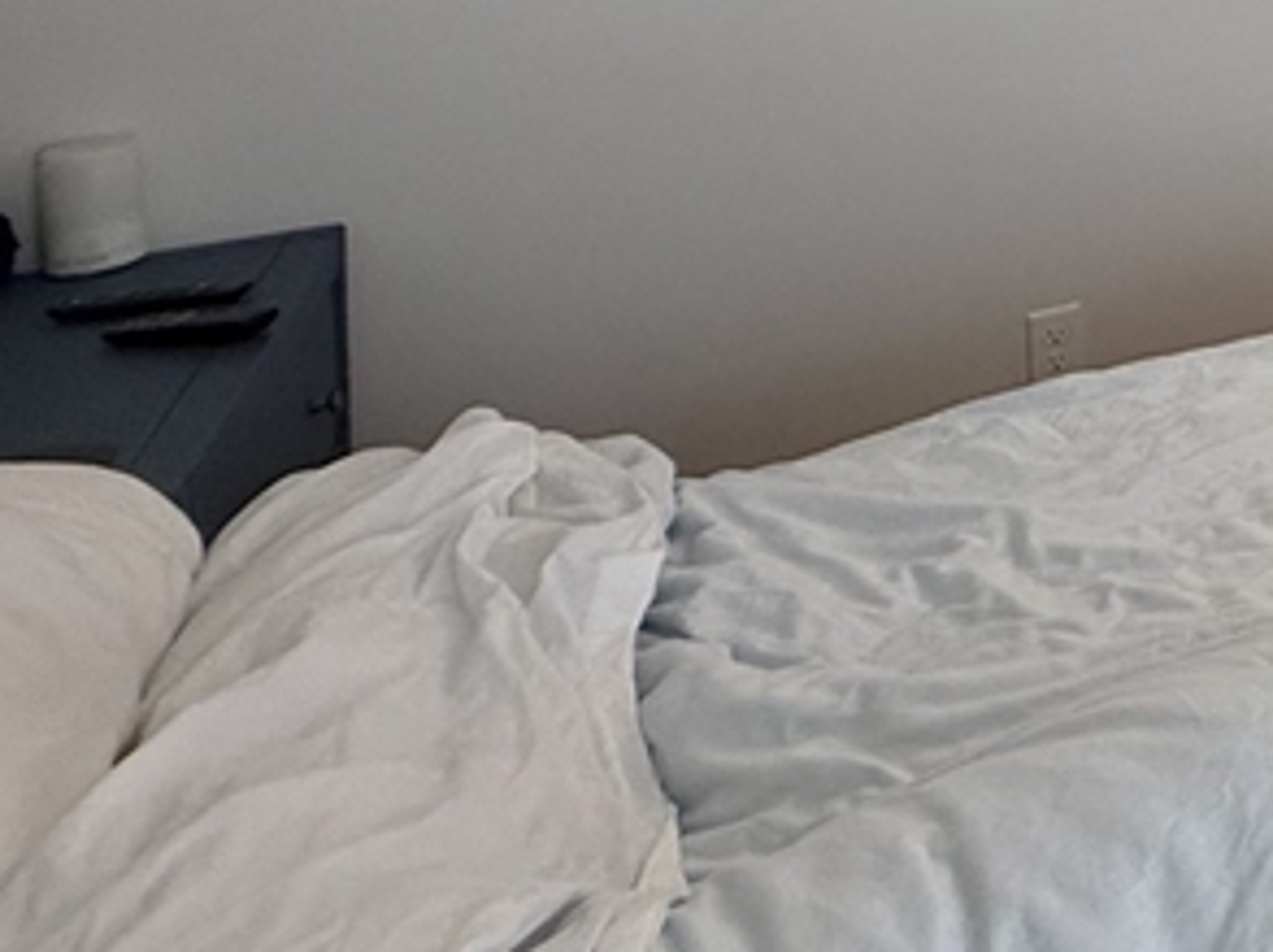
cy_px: -369
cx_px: 2033
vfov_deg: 24.7
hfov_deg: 25.6
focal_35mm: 49
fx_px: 1800
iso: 125
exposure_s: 1/120
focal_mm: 2.22
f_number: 2.2
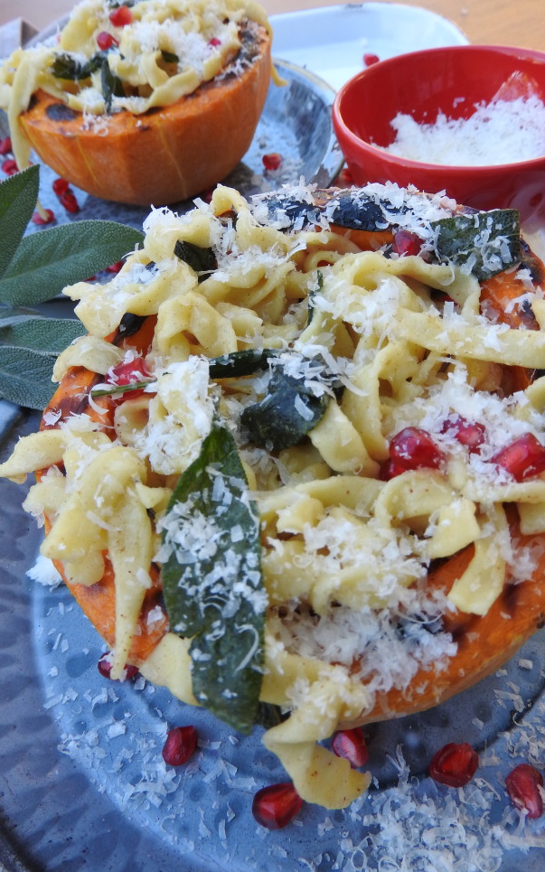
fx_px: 642
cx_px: 291
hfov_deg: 46.0
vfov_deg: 68.4
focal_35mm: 27
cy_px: 425
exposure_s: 1/60
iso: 100
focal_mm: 4.3
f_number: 3.3
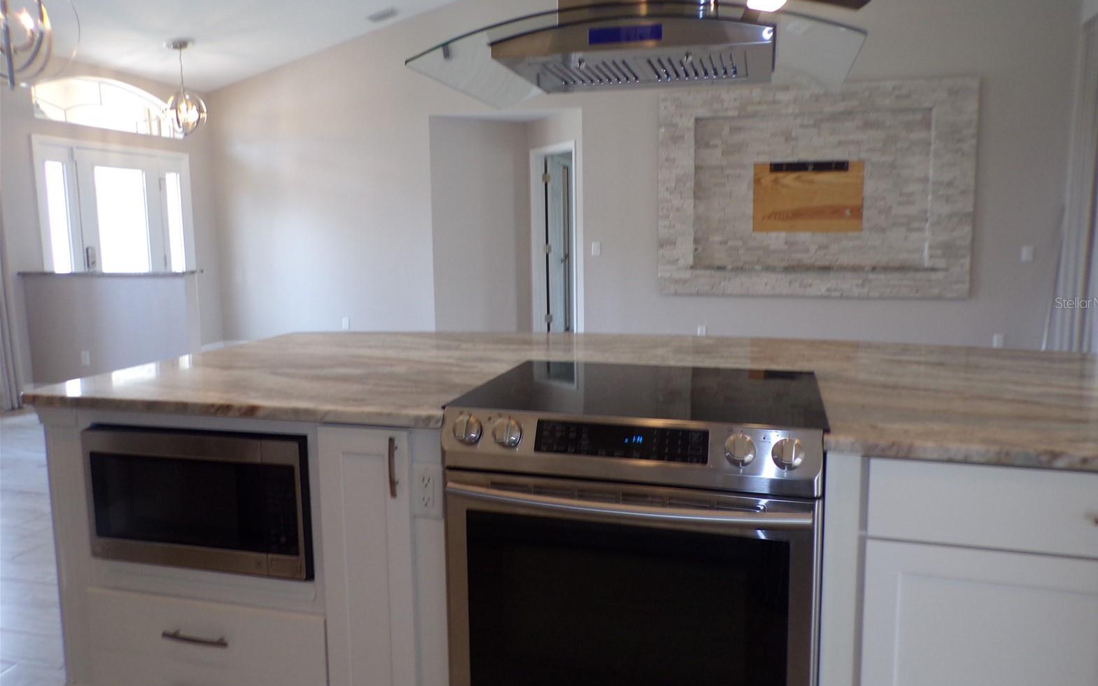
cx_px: 560
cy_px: 302
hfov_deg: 70.4
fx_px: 778
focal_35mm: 26
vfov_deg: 47.5
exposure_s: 1/34
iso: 145
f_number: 3
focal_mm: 4.3
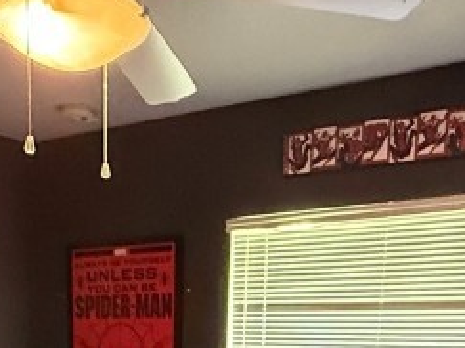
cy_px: 526
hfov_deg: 32.6
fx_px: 792
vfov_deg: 20.9
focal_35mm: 59
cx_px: 191
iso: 1250
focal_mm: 2.22
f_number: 2.2
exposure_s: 1/40
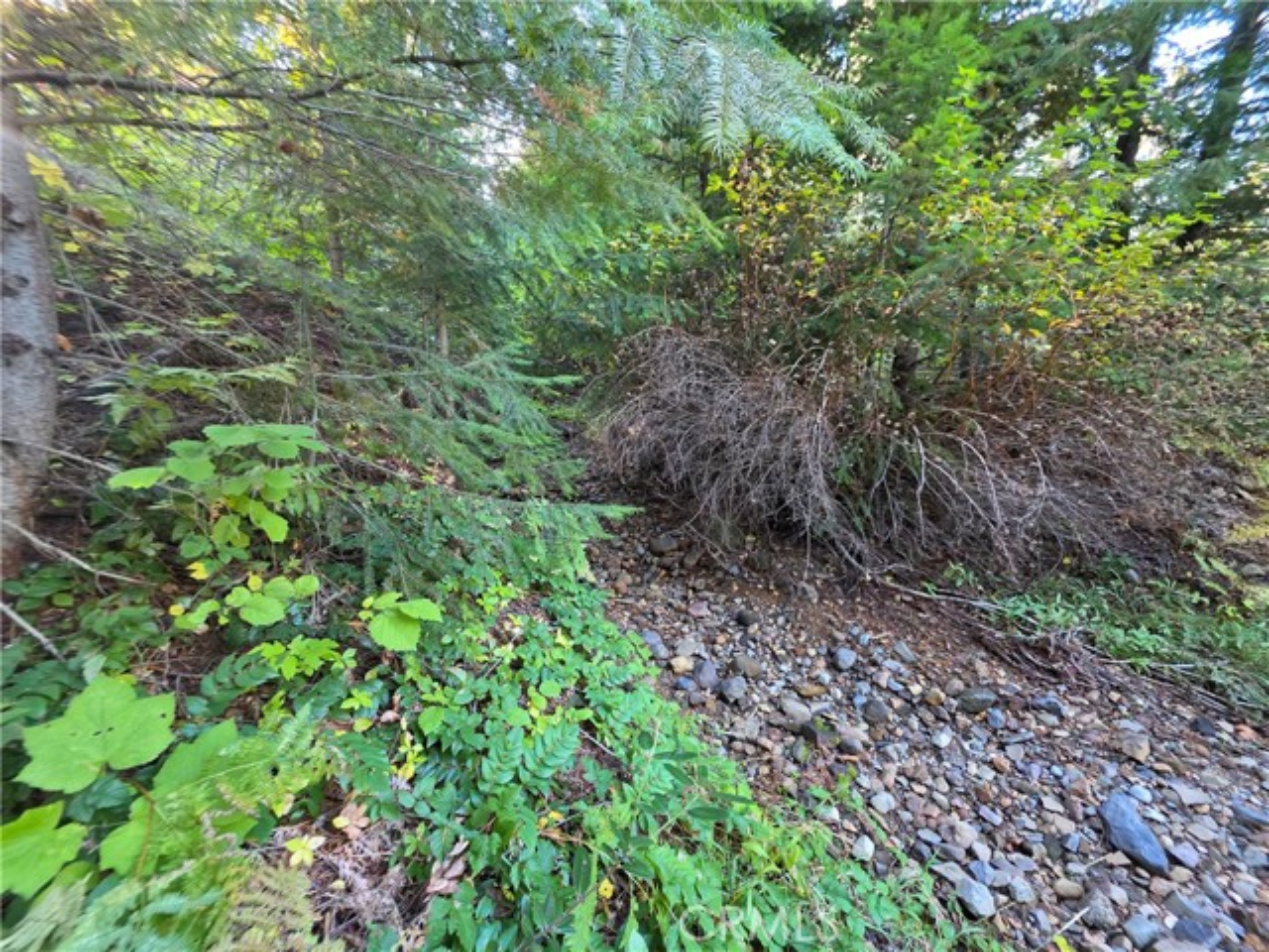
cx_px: 634
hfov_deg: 106.2
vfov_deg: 89.9
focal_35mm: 13
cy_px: 476
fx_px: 477
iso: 400
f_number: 1.9
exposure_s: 1/60
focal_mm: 2.2
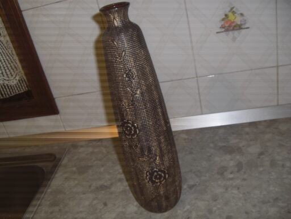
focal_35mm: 38
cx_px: 146
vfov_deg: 37.8
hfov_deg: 48.9
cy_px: 110
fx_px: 320
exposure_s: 1/30
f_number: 8
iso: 64
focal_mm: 6.2
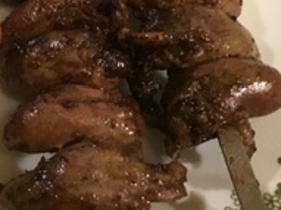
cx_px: 7
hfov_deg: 18.5
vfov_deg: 14.0
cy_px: 3
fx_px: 844
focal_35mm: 104
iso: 250
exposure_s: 1/30
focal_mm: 3.3
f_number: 2.4
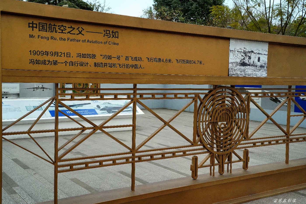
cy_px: 102
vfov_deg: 31.2
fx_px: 365
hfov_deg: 45.4
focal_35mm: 43
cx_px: 153
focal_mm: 43
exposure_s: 1/640
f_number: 8
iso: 800
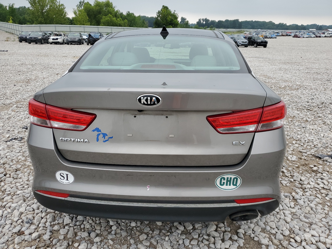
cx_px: 166
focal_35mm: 26
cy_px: 124
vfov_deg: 53.1
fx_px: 249
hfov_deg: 67.3
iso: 50
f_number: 1.5
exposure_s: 1/625
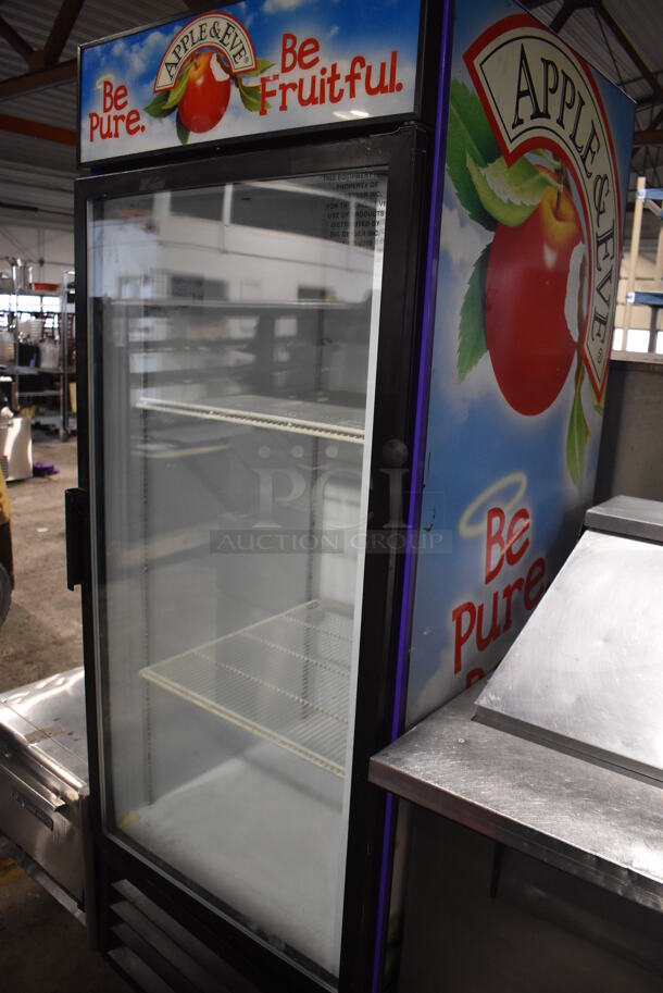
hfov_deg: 48.0
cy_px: 496
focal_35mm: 27
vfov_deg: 67.3
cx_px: 332
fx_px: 745
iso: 2000
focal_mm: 18
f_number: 3.5
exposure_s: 1/125
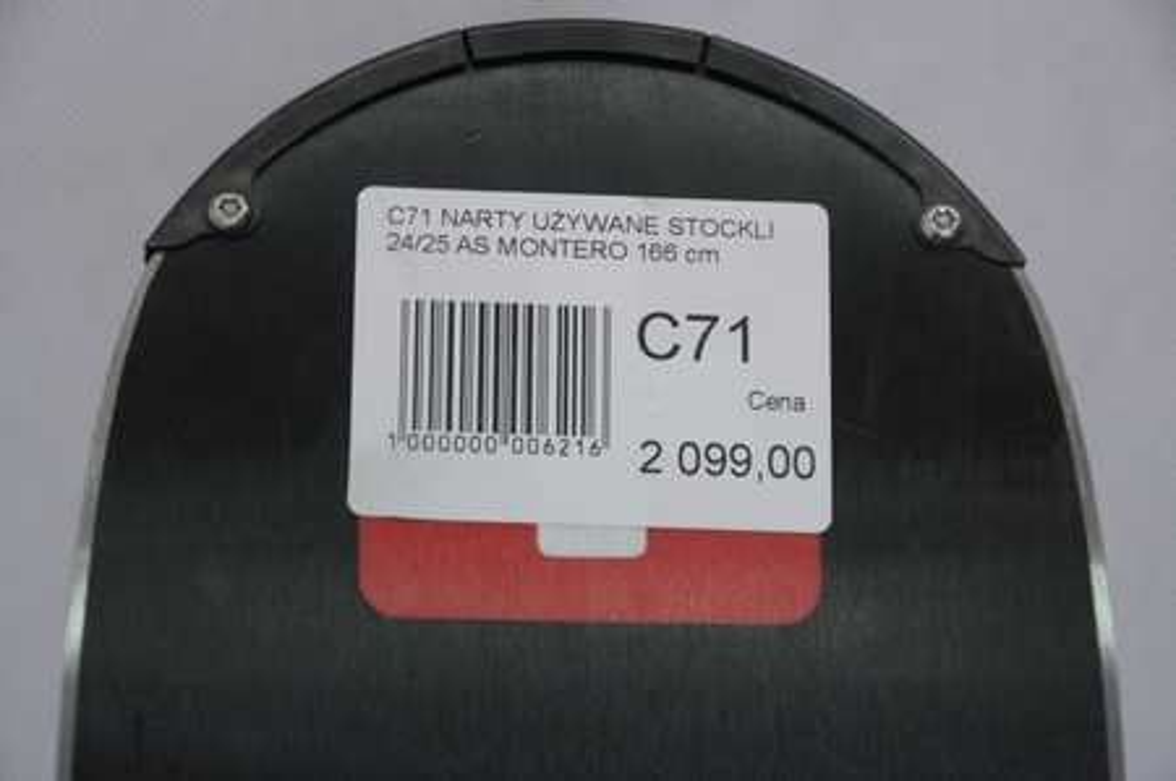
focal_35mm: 158
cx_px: 588
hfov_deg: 13.1
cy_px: 390
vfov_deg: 8.7
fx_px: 5139
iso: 2000
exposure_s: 1/125
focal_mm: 105
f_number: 8
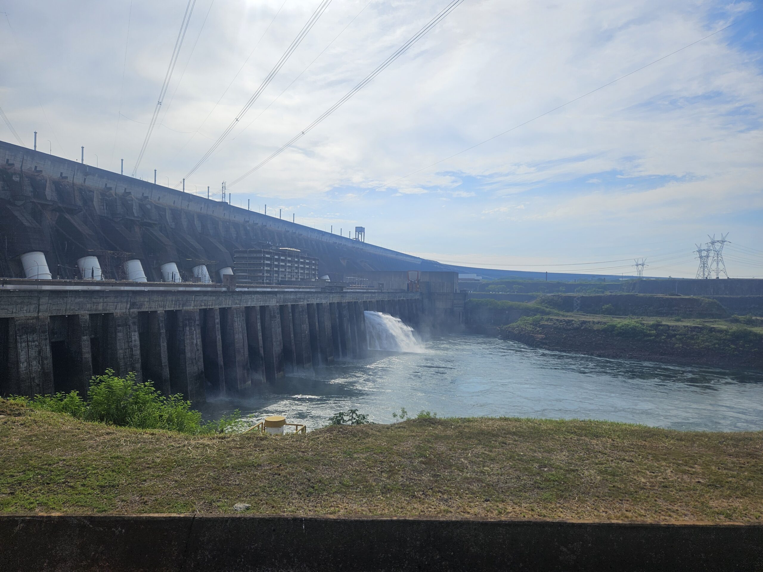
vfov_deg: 58.9
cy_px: 286
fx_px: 507
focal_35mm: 23
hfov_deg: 73.9
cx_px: 382
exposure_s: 1/3246
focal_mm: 5.4
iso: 25
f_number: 1.8
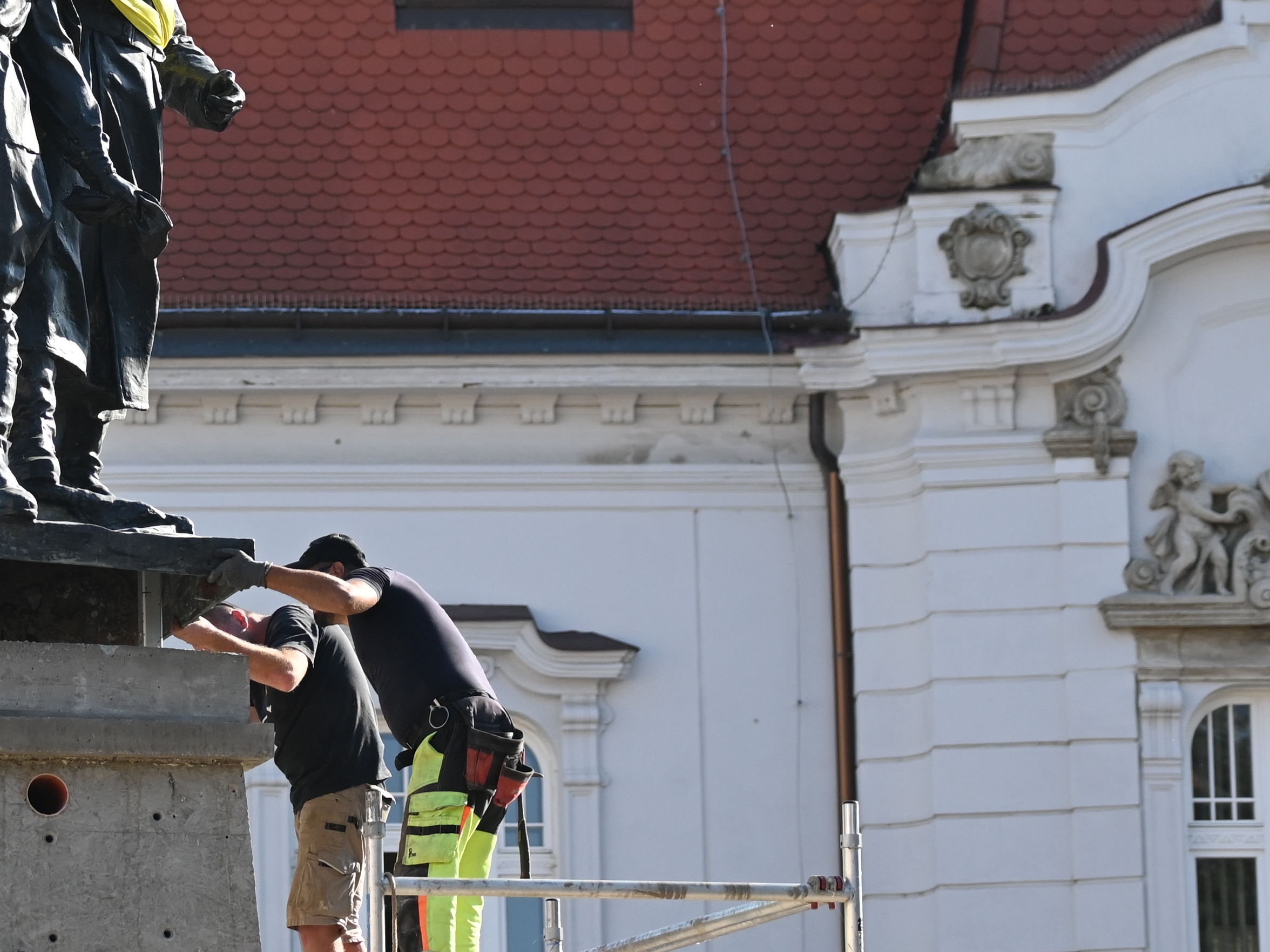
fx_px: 6677
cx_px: 30
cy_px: 114
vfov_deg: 8.1
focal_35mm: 182
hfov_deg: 10.8
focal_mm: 75
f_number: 2.8
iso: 640
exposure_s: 1/5000
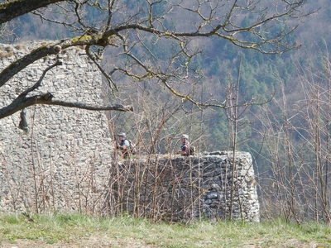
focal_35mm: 140
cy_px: 124
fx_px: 1339
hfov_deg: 14.1
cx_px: 166
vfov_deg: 10.6
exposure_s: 1/250
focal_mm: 25
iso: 140
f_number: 4.8
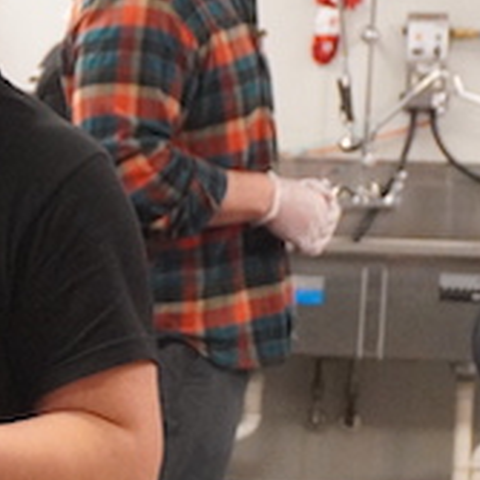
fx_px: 2603
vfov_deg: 10.4
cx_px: -125
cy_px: 540
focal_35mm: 166
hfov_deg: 10.3
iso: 6400
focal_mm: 29
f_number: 4.5
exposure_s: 1/160
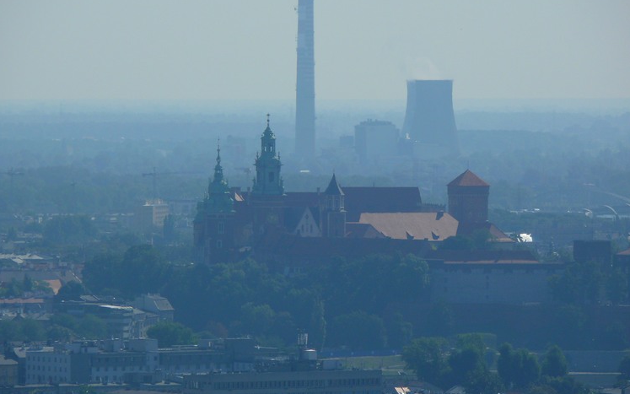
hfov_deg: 4.7
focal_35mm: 447
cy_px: 187
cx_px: 315
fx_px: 7675
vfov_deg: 2.9
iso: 100
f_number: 5.6
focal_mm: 88.8
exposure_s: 1/400
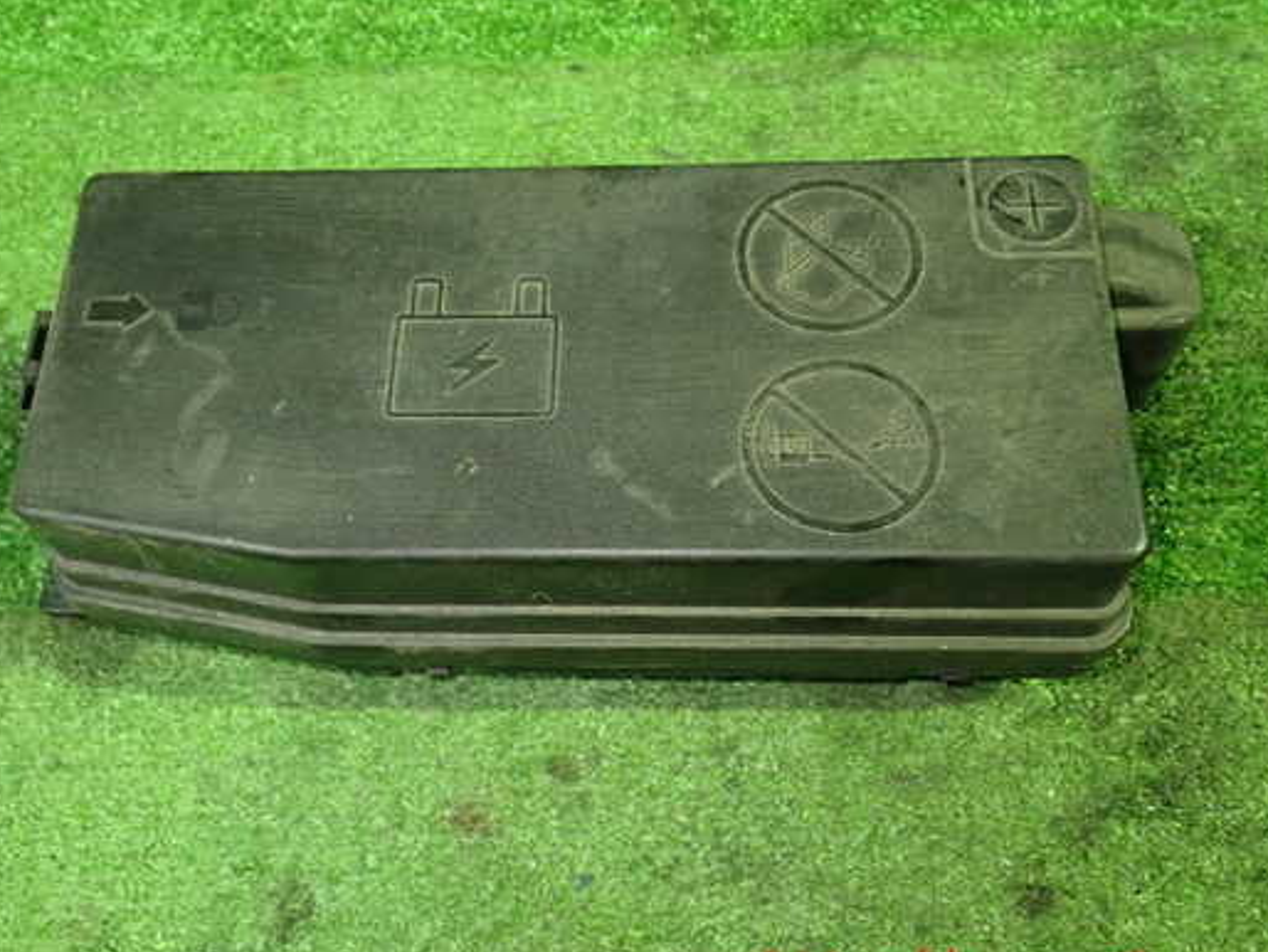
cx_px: 582
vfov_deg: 40.7
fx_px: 1283
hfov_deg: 52.5
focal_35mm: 35
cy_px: 451
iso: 800
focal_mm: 5.4
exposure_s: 1/30
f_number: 2.3
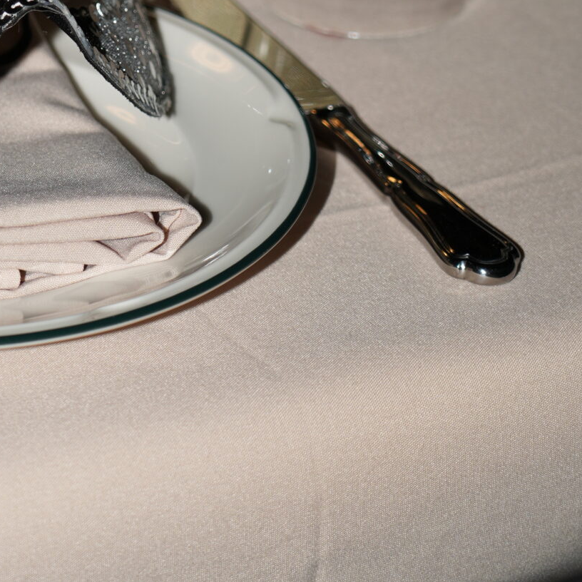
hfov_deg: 7.5
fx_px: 4413
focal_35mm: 232
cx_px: 17
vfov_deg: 7.5
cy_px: -59
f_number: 4
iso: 125
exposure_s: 1/100
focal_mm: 87
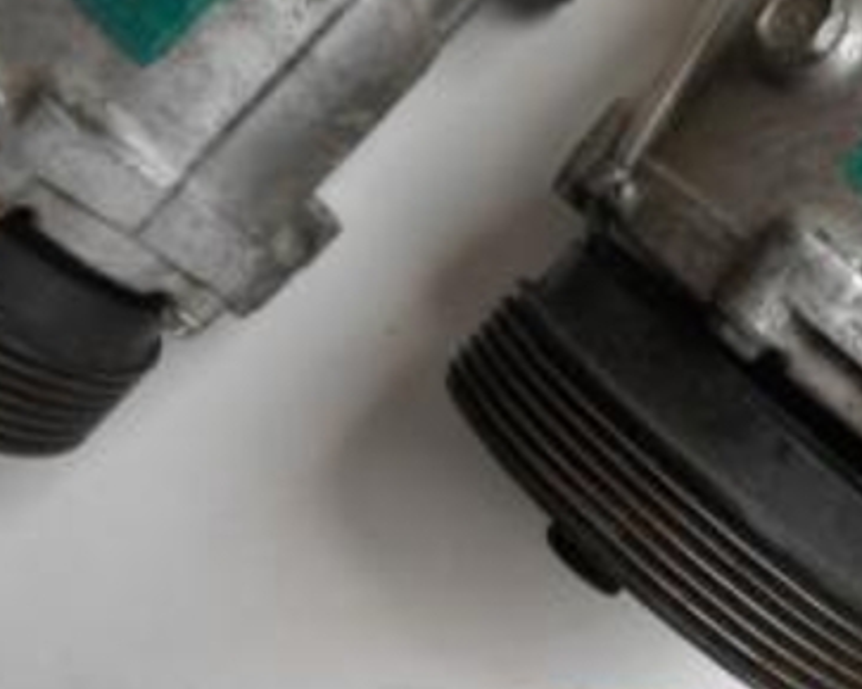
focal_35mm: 56
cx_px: 615
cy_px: 97
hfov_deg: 33.1
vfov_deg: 26.4
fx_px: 1428
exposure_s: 1/160
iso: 80
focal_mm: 4.6
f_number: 3.5
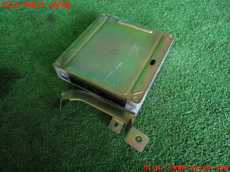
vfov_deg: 54.9
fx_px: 166
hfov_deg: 69.4
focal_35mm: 25
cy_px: 86
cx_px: 115
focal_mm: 4.5
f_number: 2
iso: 200
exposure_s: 1/50
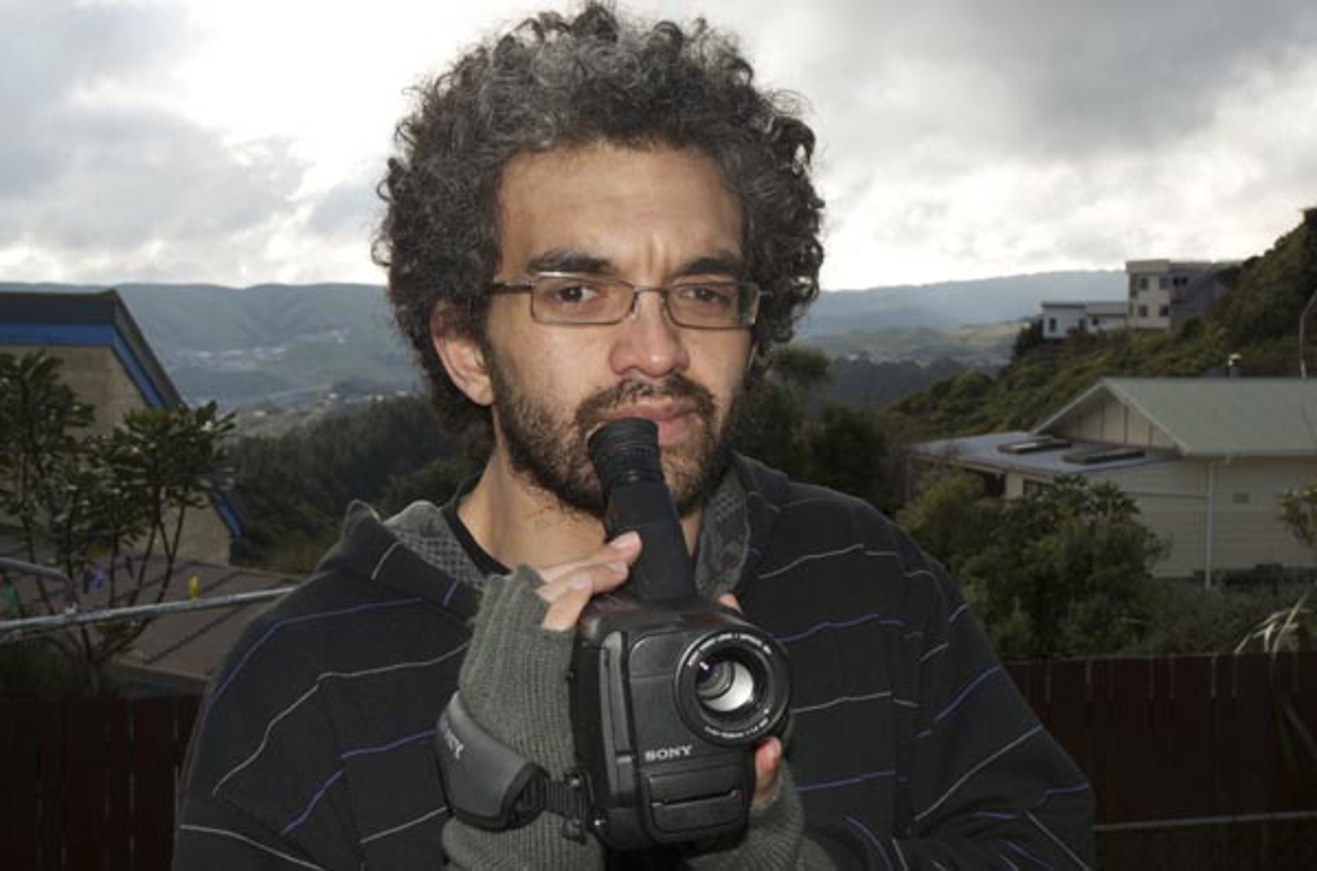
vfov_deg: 23.7
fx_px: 2080
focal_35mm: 57
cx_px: 658
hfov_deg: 35.1
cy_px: 436
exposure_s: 1/125
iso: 200
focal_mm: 38
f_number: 11
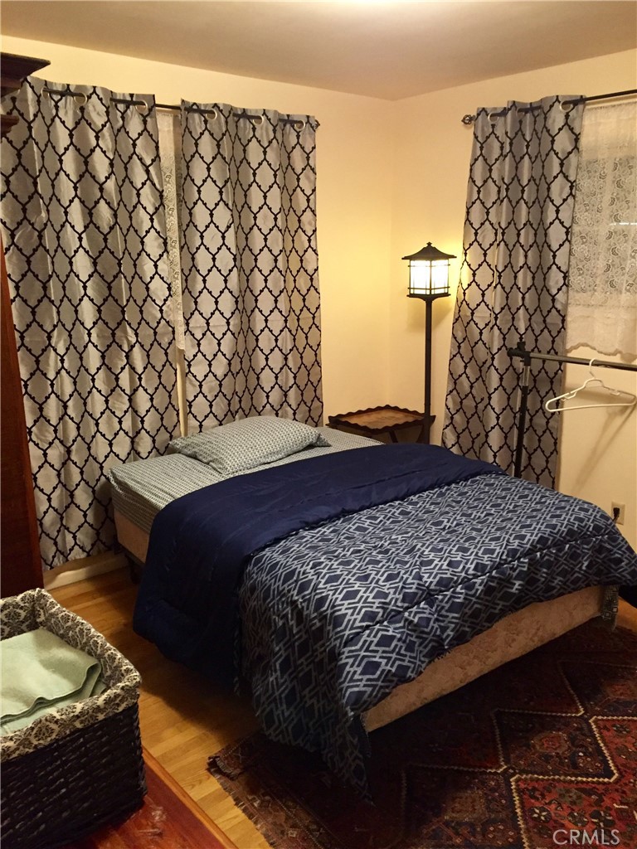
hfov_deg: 48.2
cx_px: 318
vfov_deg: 61.7
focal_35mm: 29
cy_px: 424
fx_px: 712
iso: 250
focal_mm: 4.15
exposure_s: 1/17
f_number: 2.2
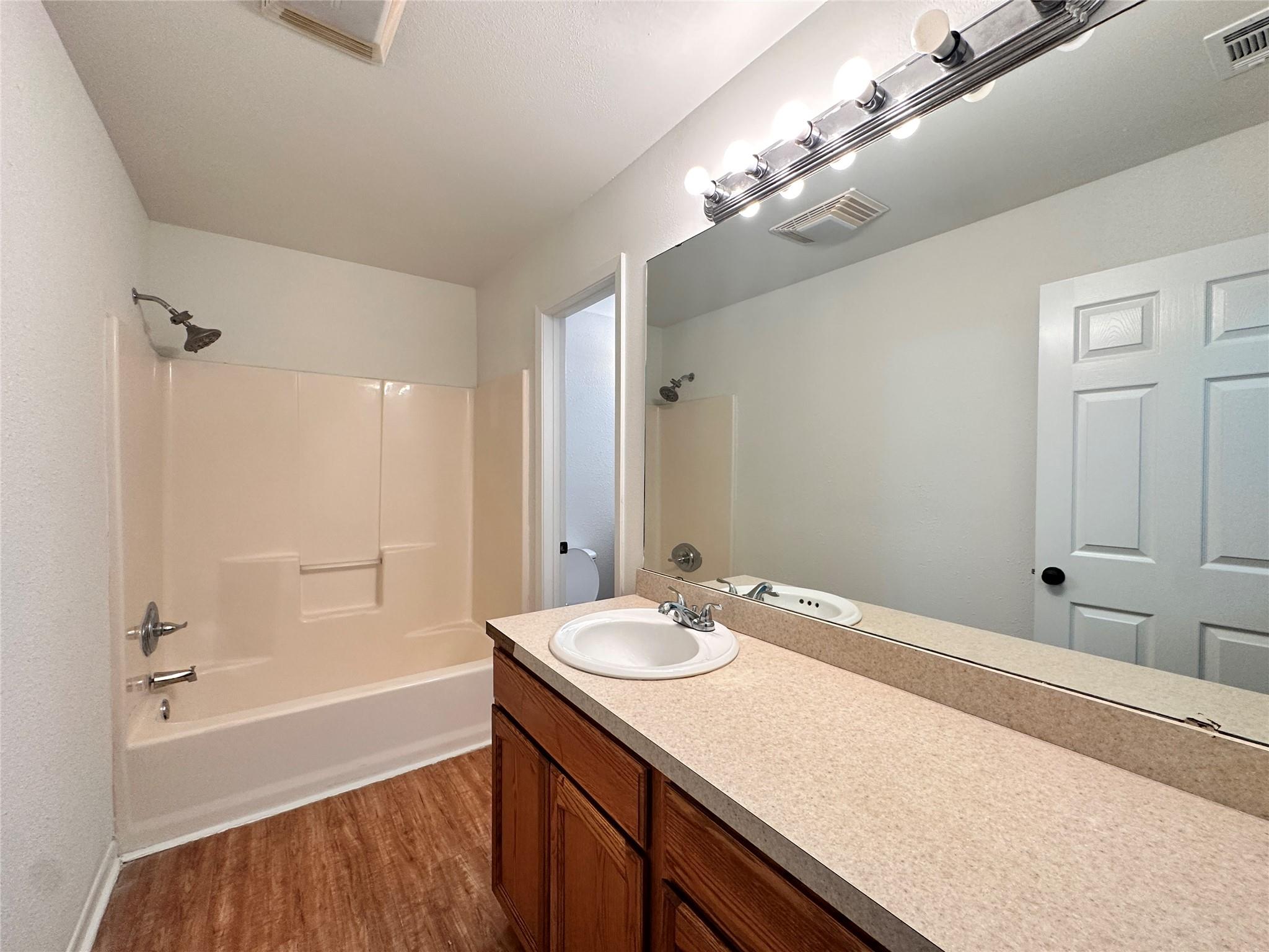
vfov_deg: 85.7
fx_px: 513
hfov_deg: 102.1
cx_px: 634
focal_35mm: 14
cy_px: 476
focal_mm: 2.22
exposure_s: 1/120
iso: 250
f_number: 2.2
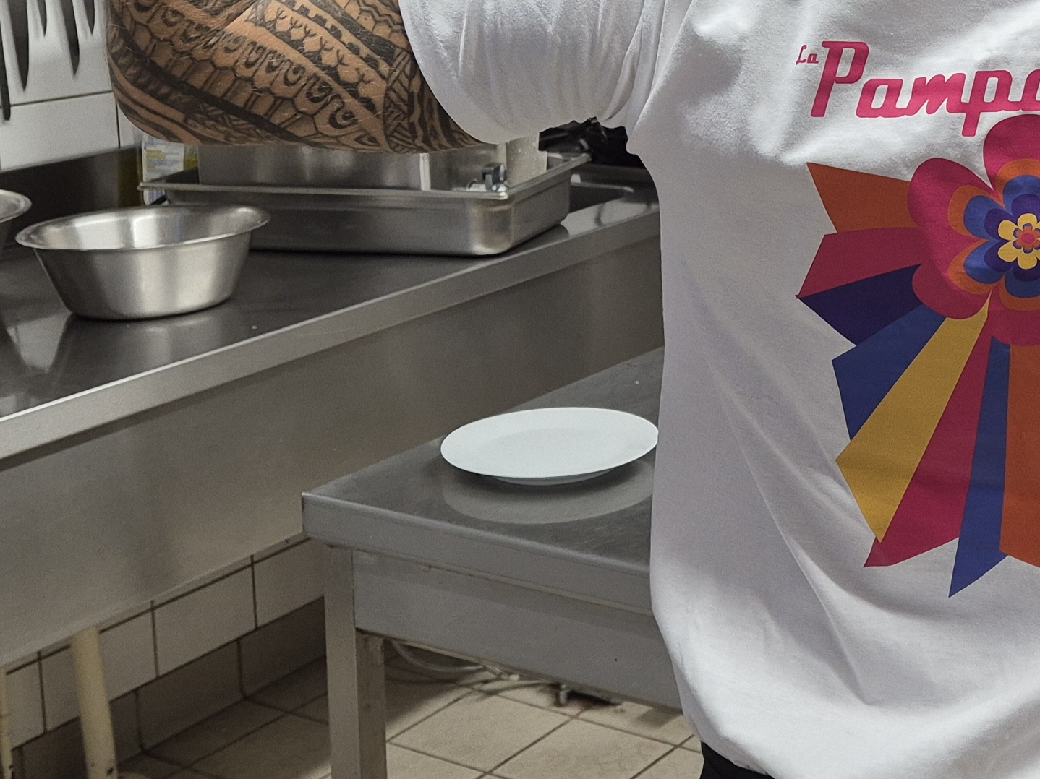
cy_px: 150
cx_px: 998
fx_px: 1922
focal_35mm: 64
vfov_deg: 22.6
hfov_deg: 28.7
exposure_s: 1/100
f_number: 1.8
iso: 80
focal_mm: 5.4
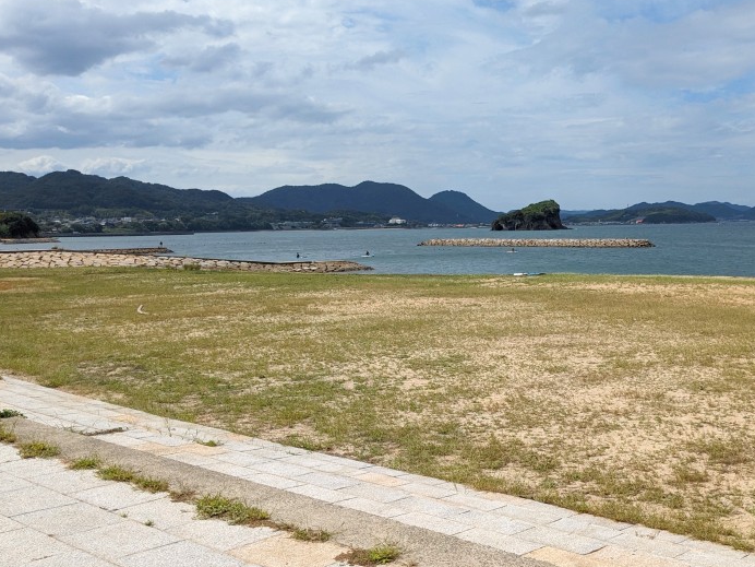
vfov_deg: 36.8
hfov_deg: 47.1
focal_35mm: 39
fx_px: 851
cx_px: 502
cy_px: 297
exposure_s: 1/5848
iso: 66
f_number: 1.73
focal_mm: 4.38
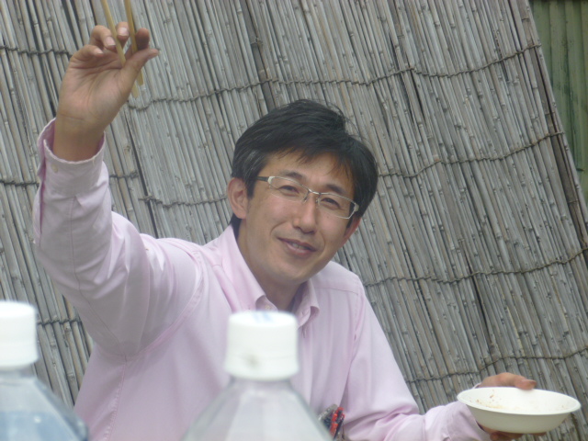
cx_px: 294
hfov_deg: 14.8
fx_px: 2259
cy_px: 220
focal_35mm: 133
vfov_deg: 11.1
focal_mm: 23.7
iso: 100
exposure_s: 1/80
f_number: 5.8
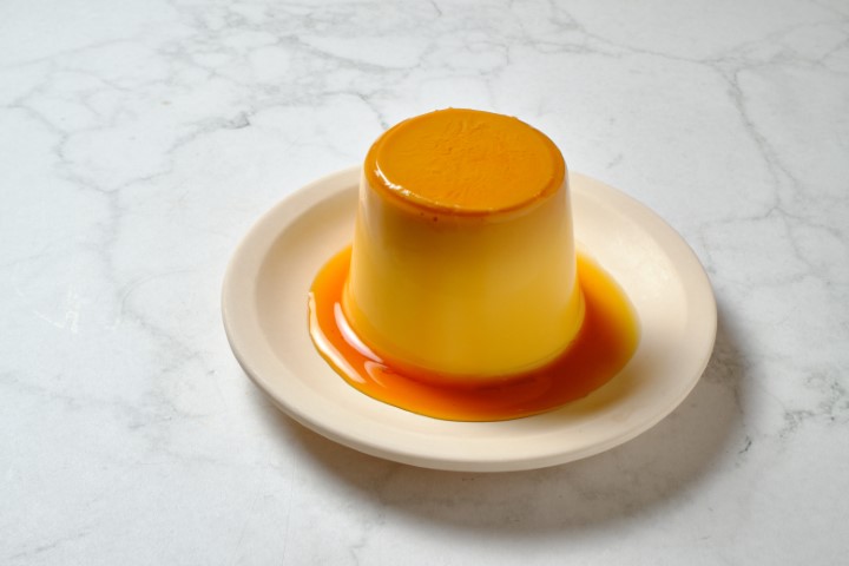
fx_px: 1203
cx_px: 424
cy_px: 283
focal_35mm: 51
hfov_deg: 38.9
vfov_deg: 26.5
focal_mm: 34
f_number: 18
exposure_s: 1/125
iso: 640
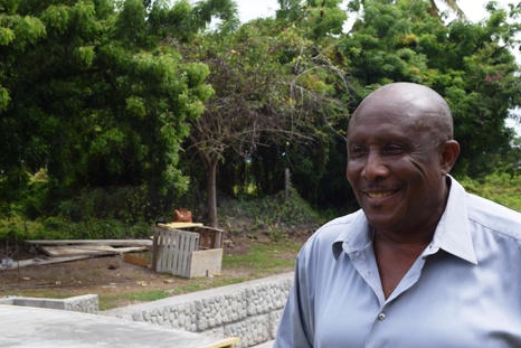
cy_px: 231
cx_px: 276
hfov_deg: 33.5
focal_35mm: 60
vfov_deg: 22.7
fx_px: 864
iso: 200
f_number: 9
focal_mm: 29
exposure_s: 1/320
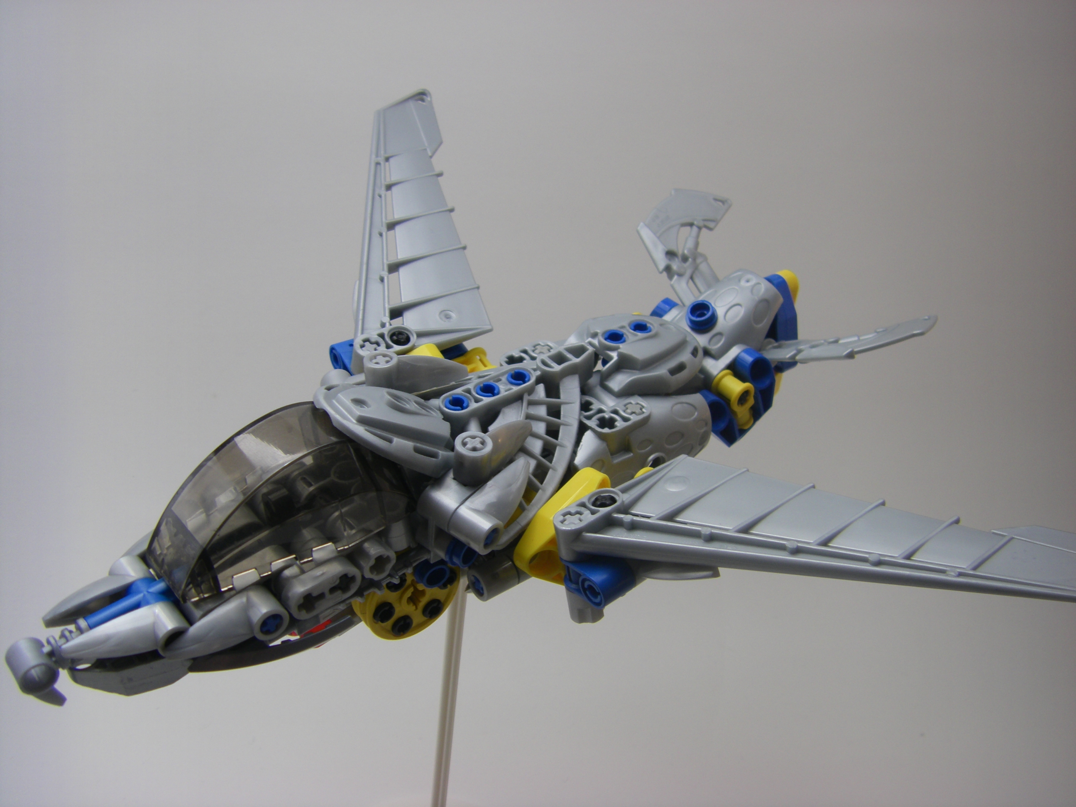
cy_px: 404
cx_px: 538
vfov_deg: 37.7
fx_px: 1181
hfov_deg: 49.0
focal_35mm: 38
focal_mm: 6.3
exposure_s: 1/100
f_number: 3.5
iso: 64
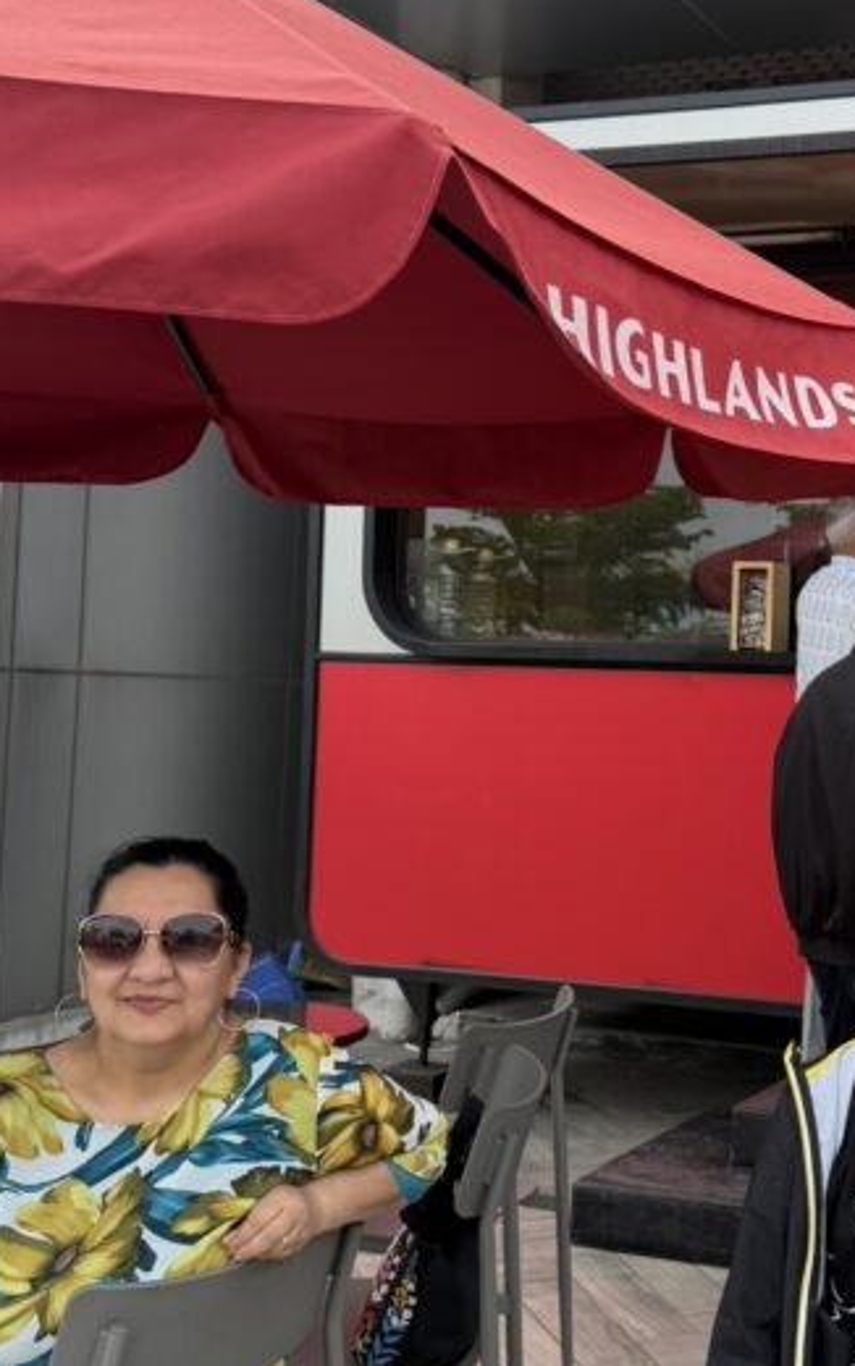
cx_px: 787
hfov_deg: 25.0
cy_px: 640
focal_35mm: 50
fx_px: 1863
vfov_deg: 40.3
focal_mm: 6.76
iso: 80
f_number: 1.78
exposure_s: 1/1230
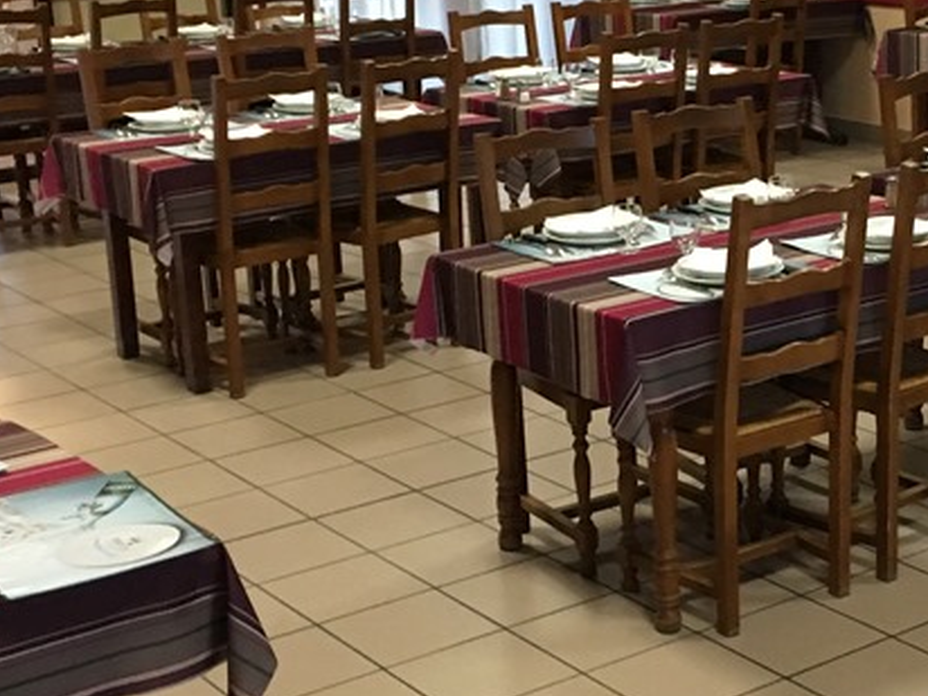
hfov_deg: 26.4
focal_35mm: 72
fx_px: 1930
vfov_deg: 20.4
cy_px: 327
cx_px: 768
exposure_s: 1/20
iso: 200
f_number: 2.2
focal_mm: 4.15
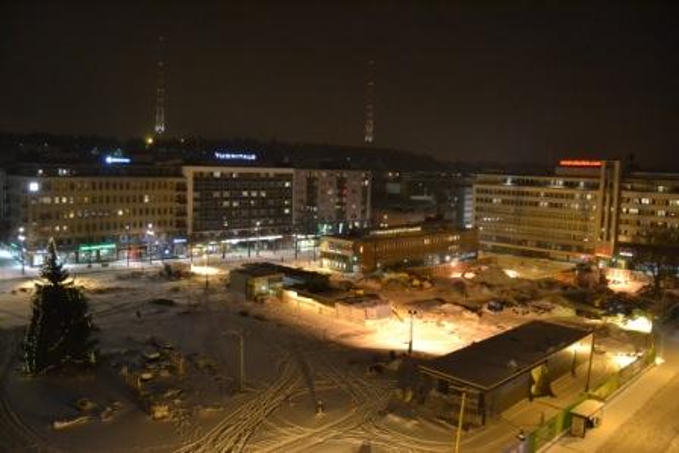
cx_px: 340
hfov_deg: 67.4
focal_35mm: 27
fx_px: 509
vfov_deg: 48.0
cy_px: 226
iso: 3200
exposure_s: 1/50
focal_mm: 18
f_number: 3.5
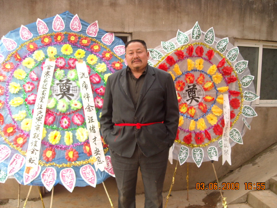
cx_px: 138
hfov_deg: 52.6
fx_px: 280
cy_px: 104
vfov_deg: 40.7
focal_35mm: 35
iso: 124
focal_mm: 5.7
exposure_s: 1/60
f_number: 2.8
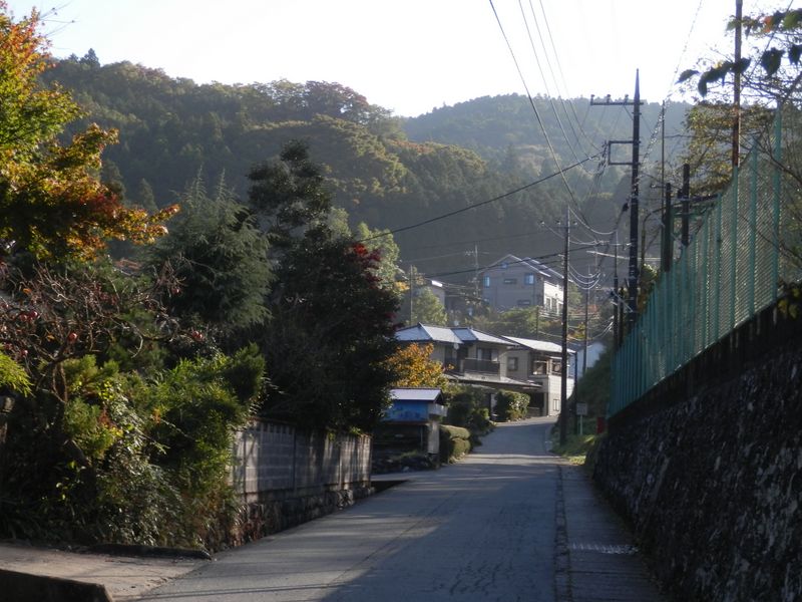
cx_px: 401
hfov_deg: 26.7
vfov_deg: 20.2
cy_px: 301
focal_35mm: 73
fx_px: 1691
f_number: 4.5
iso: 80
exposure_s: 1/250
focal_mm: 13.1
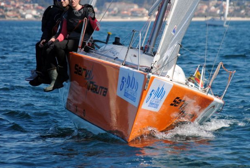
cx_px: 146
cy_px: 63
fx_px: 1834
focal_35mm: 264
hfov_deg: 7.8
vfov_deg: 5.2
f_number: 5.6
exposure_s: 1/500
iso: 100
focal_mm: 135
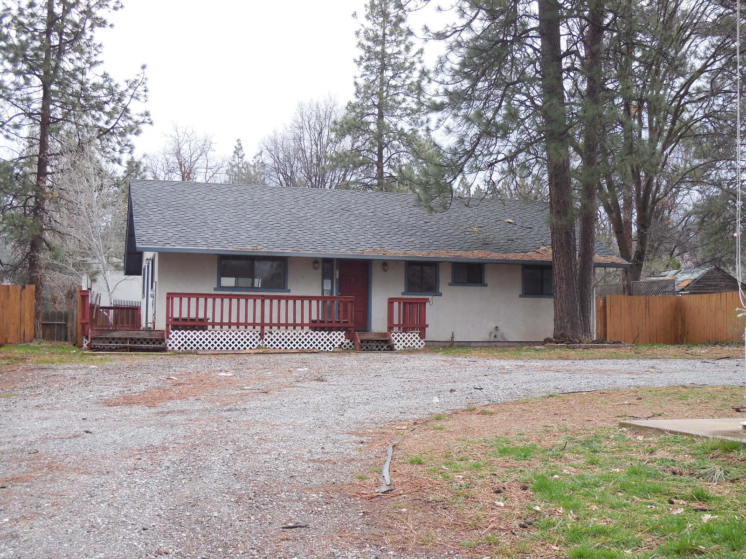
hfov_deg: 41.2
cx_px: 373
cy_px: 280
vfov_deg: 31.5
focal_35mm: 46
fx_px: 991
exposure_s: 1/50
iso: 125
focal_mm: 8.2
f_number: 3.8
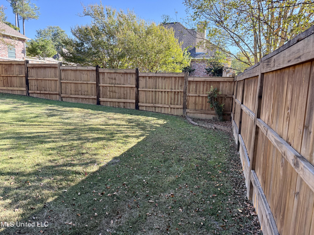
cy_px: 118
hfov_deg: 71.6
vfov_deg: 56.8
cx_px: 157
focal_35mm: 24
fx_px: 218
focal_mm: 6.76
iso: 100
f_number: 1.78
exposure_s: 1/543
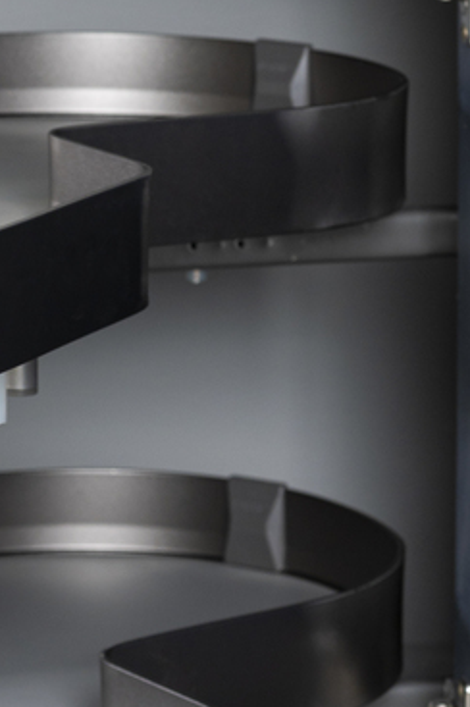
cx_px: -37
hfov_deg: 5.3
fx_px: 5062
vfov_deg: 8.0
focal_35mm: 258
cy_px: 441
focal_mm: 105
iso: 800
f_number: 8
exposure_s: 1/200
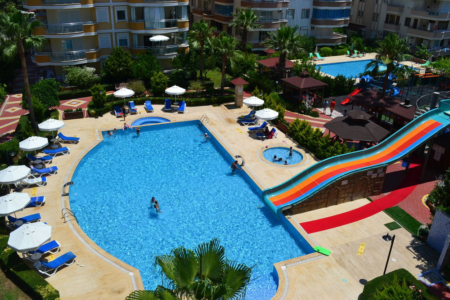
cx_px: 225
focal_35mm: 30
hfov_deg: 61.9
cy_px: 150
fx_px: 375
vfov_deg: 43.6
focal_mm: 20
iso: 250
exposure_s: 1/500
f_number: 11
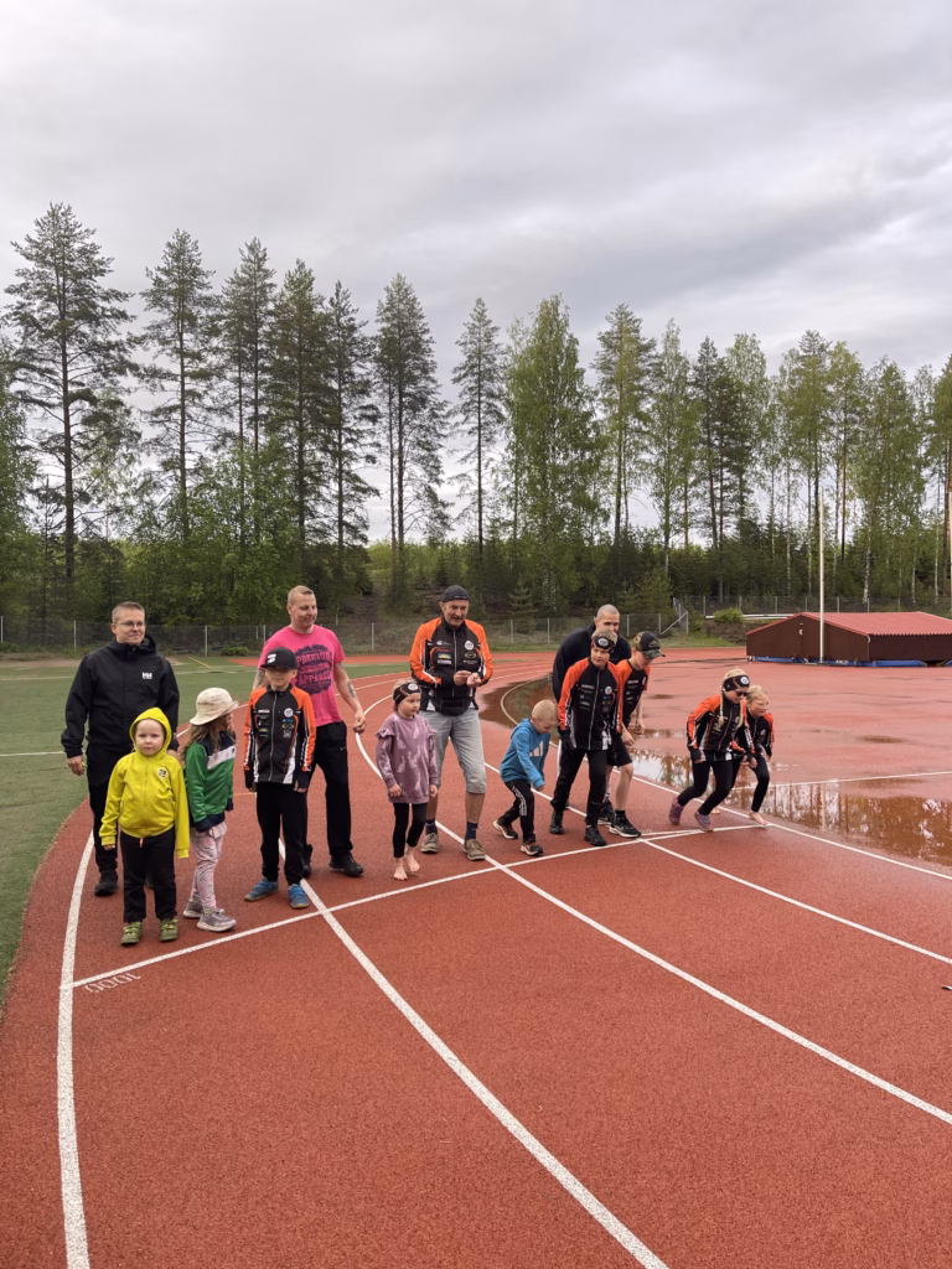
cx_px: 476
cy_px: 634
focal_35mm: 26
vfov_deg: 67.3
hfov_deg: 53.1
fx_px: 953
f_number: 1.6
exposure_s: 1/135
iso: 32
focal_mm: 5.1
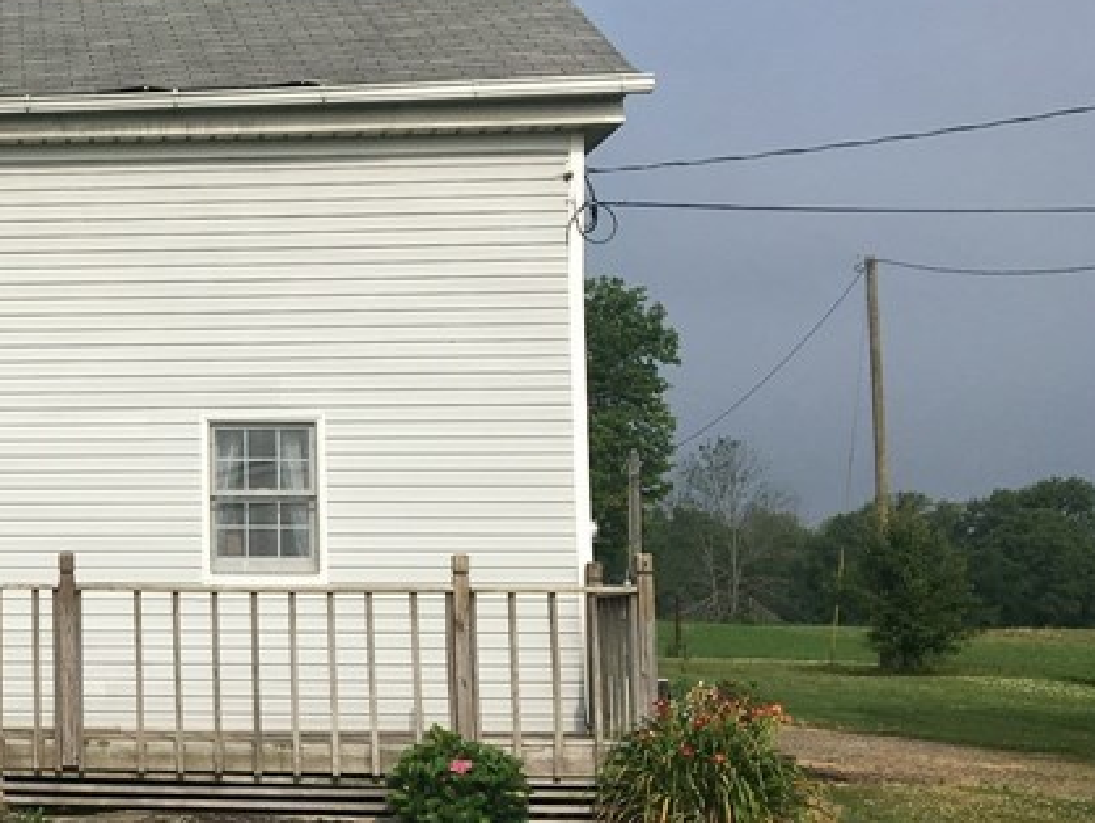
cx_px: -128
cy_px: 427
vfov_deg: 20.7
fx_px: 2247
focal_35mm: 71
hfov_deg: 25.3
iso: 25
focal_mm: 4.15
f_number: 2.2
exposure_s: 1/2959
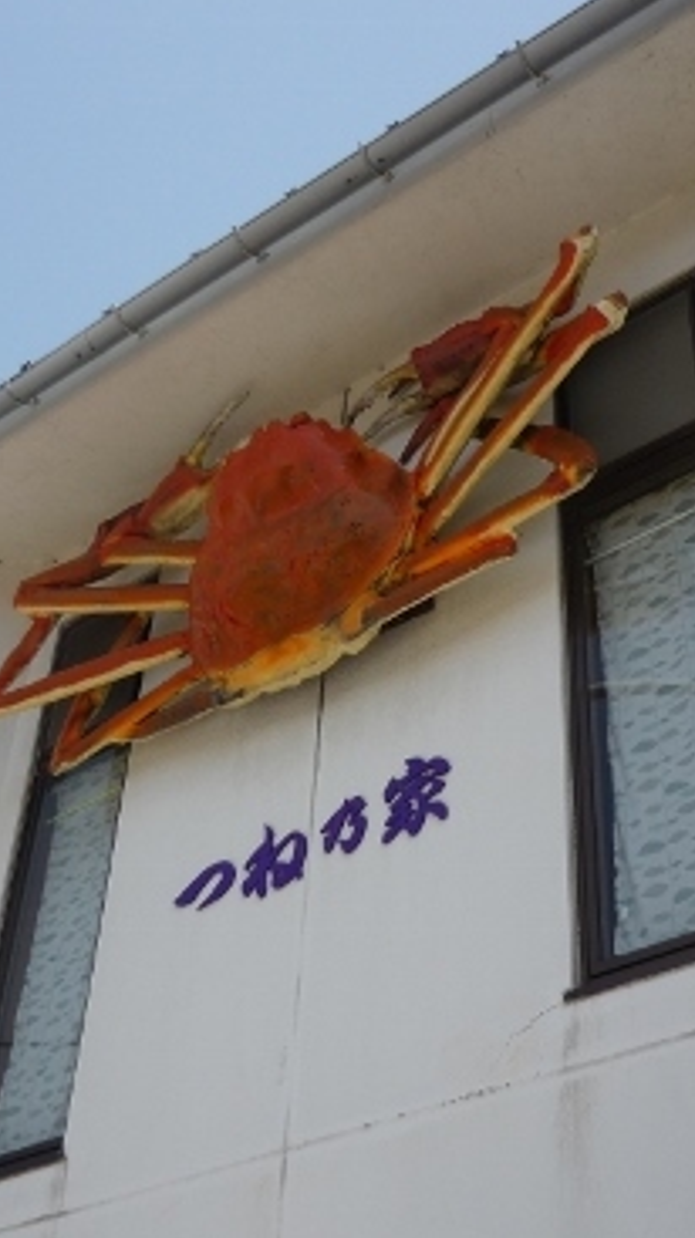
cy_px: 622
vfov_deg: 42.1
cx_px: 263
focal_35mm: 49
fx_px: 1608
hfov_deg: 24.3
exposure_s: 1/1000
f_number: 2.8
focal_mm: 5.5
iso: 100
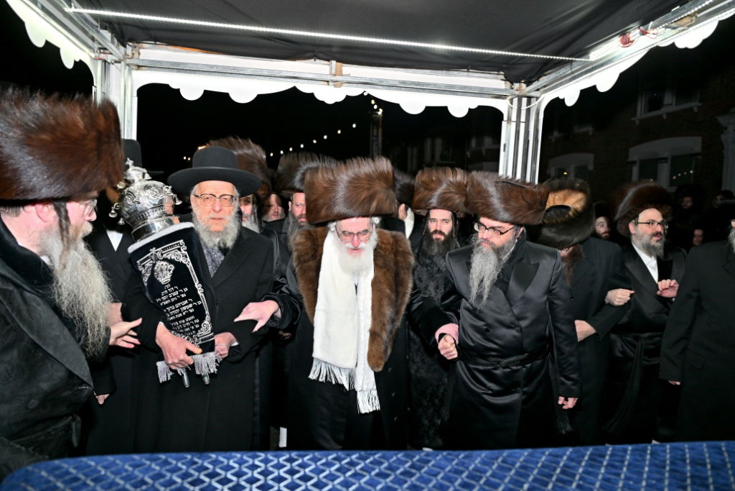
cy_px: 246
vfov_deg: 53.1
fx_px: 490
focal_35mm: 24
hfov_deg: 73.7
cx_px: 368
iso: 320
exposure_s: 1/200
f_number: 4
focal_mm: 24
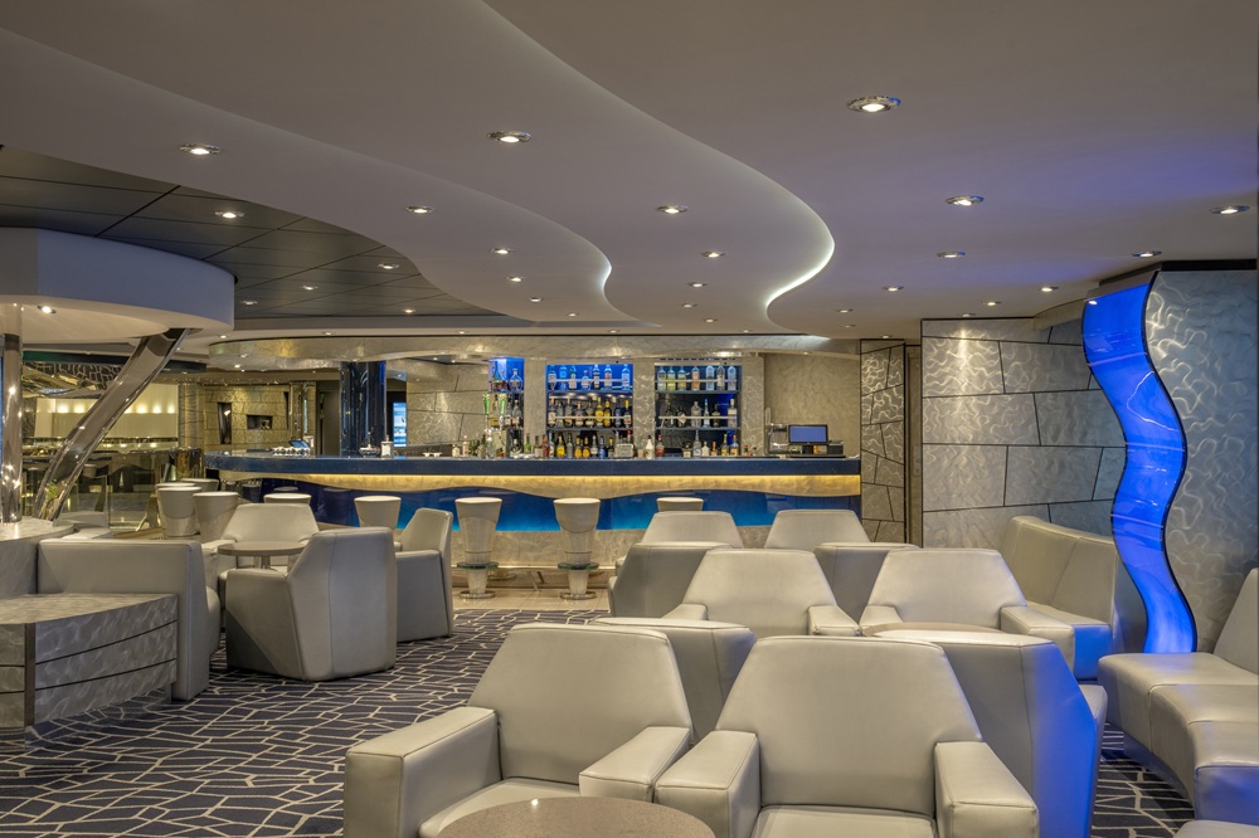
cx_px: 630
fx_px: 1224
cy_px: 419
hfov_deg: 54.5
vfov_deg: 37.8
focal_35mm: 35
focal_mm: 35
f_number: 11
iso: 400
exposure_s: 1/2
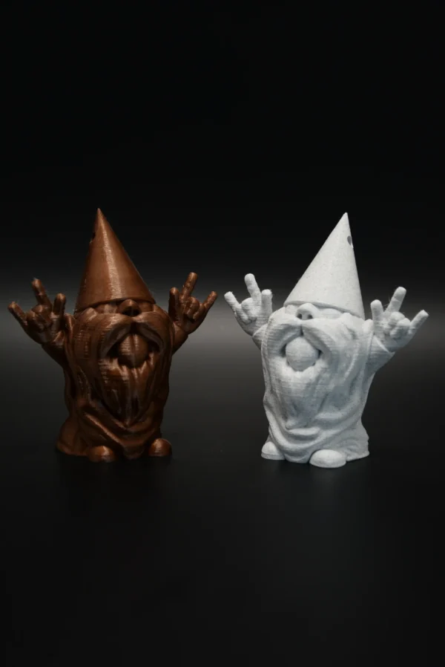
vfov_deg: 26.0
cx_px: 222
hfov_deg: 17.5
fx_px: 1444
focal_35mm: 78
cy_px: 334
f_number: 5
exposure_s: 1/60
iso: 560
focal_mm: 52
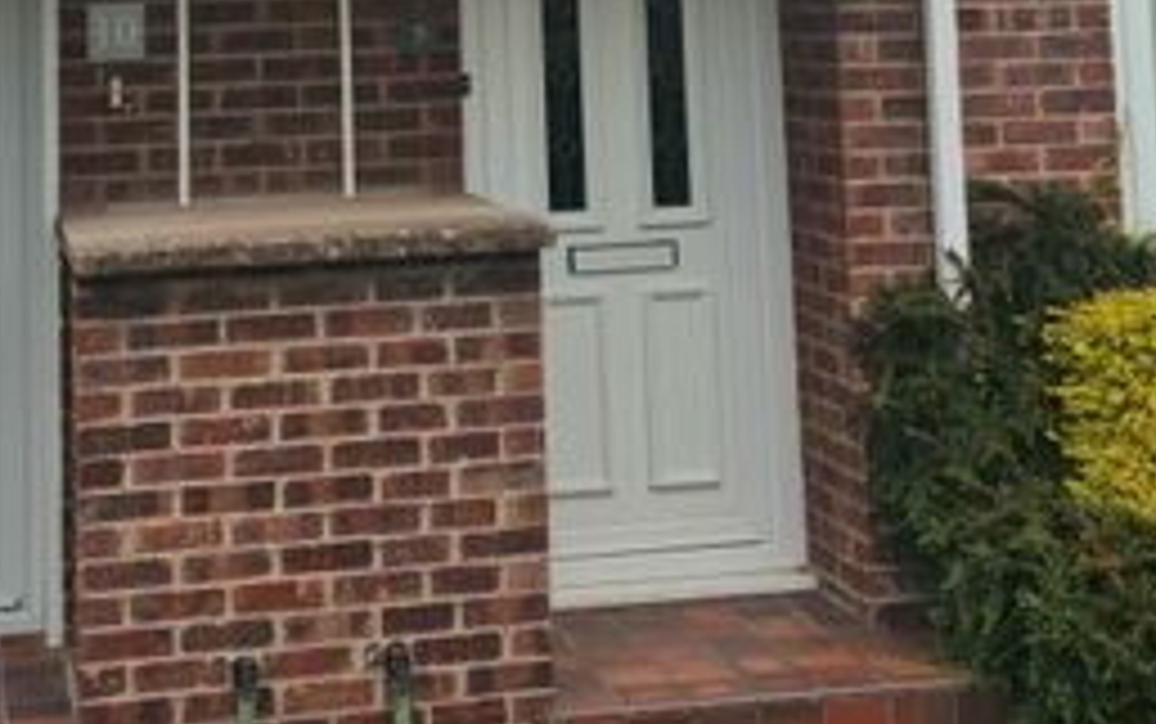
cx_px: 459
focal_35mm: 78
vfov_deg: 15.5
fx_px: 2459
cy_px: -353
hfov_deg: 26.4
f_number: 2
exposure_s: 1/514
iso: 25
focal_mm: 5.9
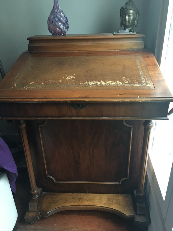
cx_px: 86
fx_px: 193
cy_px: 116
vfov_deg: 61.7
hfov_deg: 48.2
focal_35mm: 29
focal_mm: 4.15
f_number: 2.2
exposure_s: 1/17
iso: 250
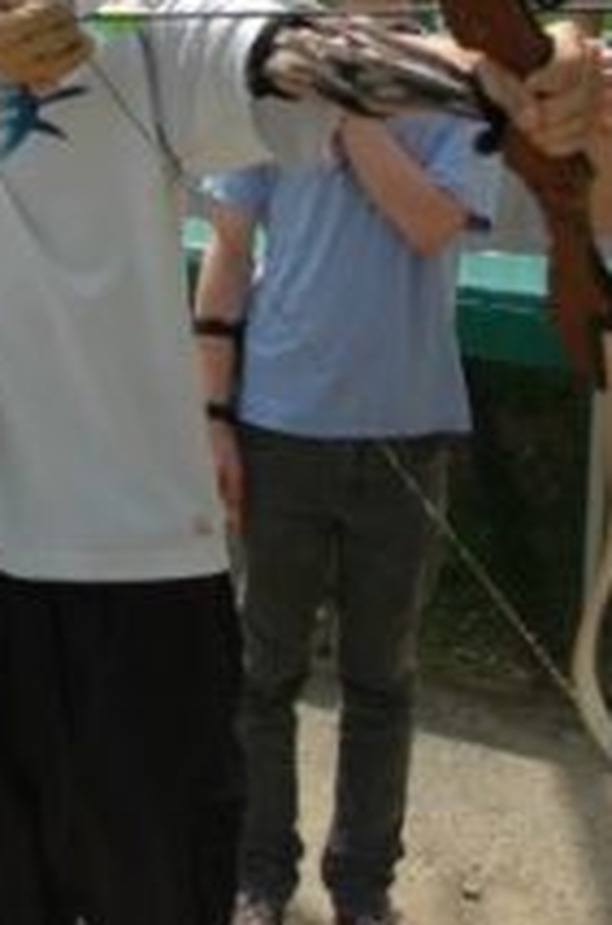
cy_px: -22
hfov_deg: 15.3
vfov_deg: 22.2
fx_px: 2255
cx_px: 72
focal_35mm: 88
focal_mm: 26
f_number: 4.5
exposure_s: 1/1600
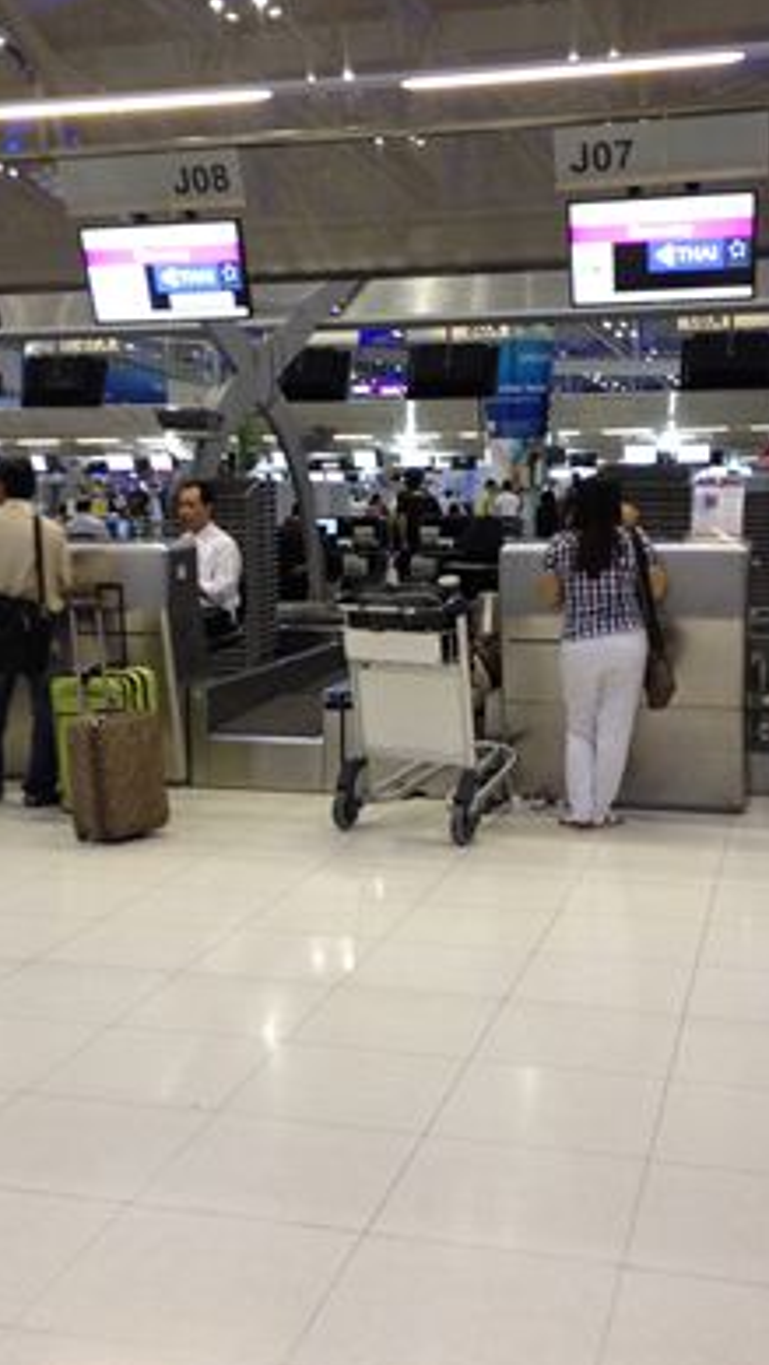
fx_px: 1703
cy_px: 688
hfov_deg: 25.4
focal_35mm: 47
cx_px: 344
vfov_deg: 43.7
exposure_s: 1/20
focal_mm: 4.28
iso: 125
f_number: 2.4
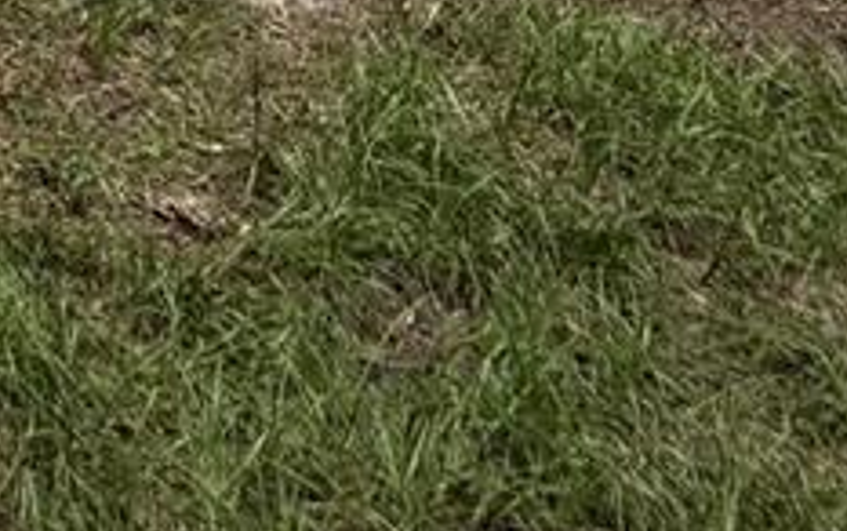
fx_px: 3026
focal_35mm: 131
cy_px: -1458
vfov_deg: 7.6
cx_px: -465
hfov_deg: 14.7
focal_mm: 6.76
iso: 80
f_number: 1.78
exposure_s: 1/7353
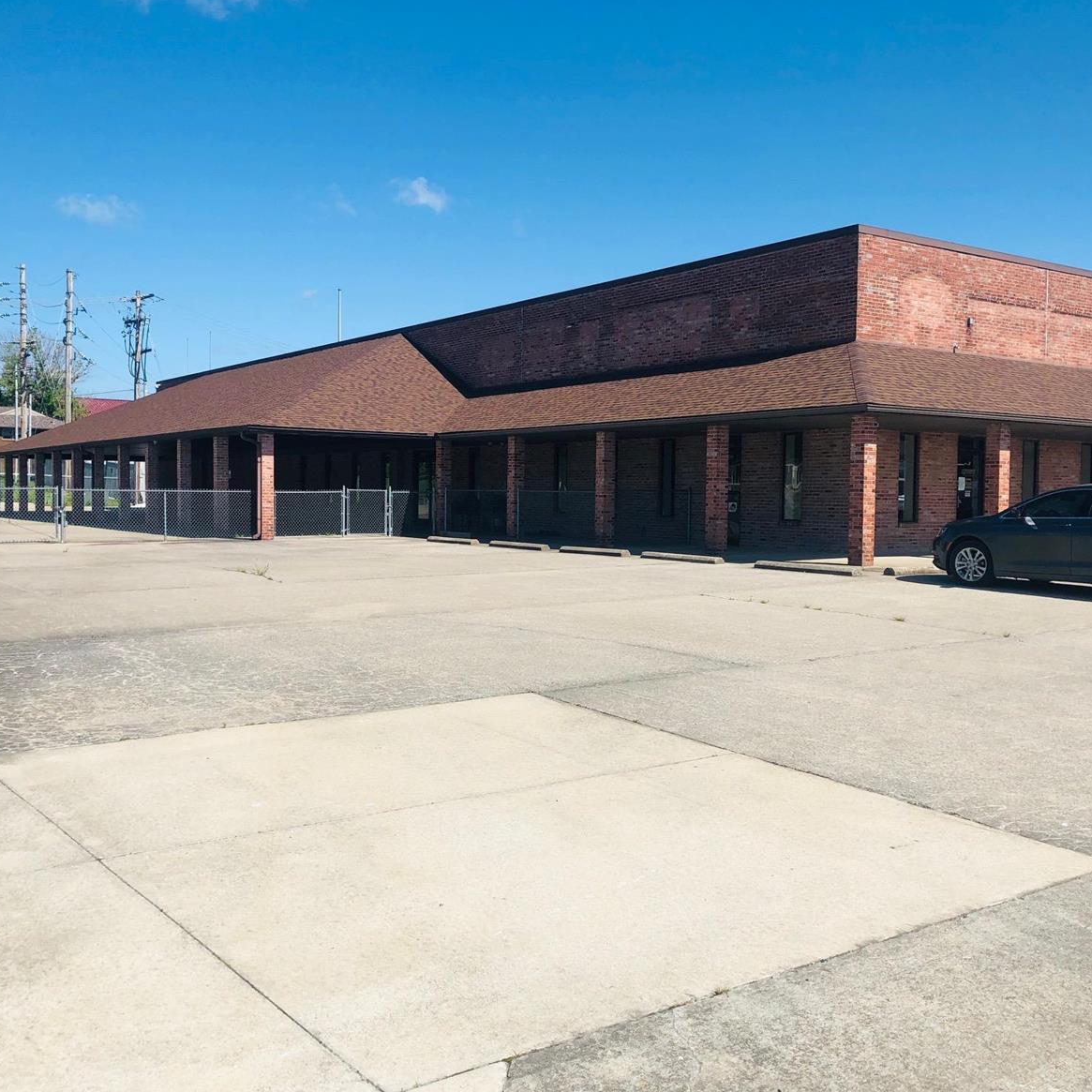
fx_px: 1213
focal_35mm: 34
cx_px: 588
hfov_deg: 48.4
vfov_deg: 48.5
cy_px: 545
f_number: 1.8
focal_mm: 3.99
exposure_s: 1/2558
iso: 20
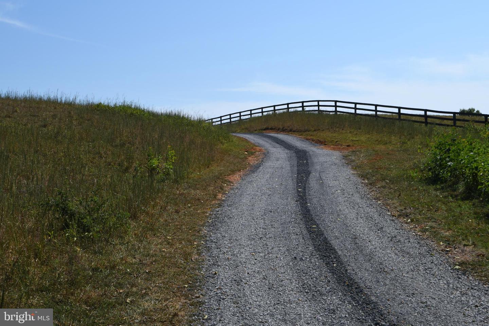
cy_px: 163
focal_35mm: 48
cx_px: 244
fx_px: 652
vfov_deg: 28.1
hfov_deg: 41.1
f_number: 9
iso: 100
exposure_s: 1/320
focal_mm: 24
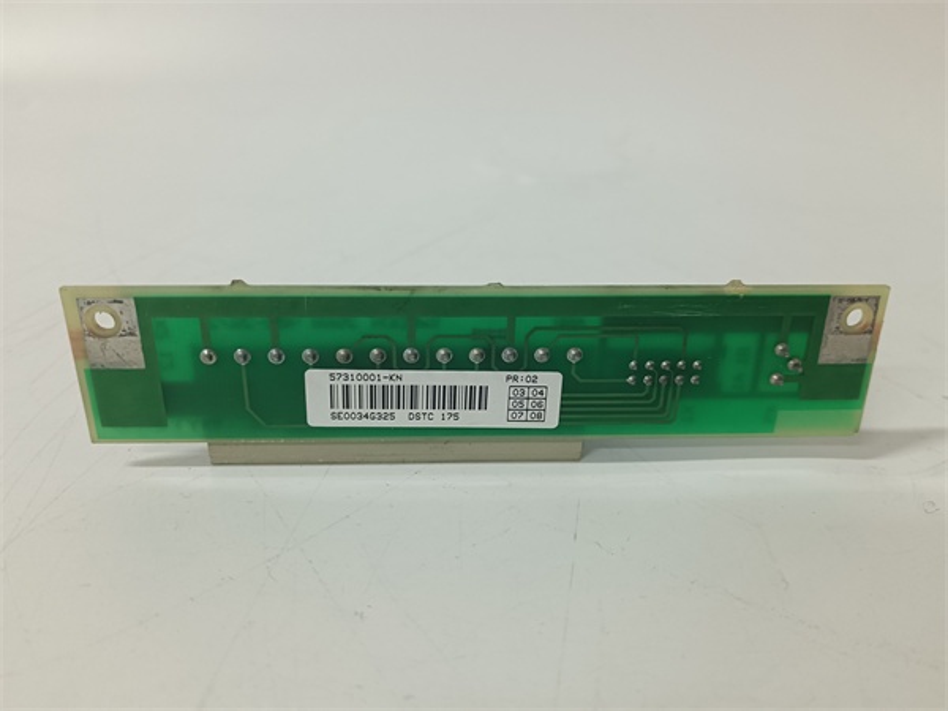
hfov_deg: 65.3
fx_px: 739
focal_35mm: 27
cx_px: 474
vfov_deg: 51.4
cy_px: 356
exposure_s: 1/50
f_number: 1.9
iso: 709
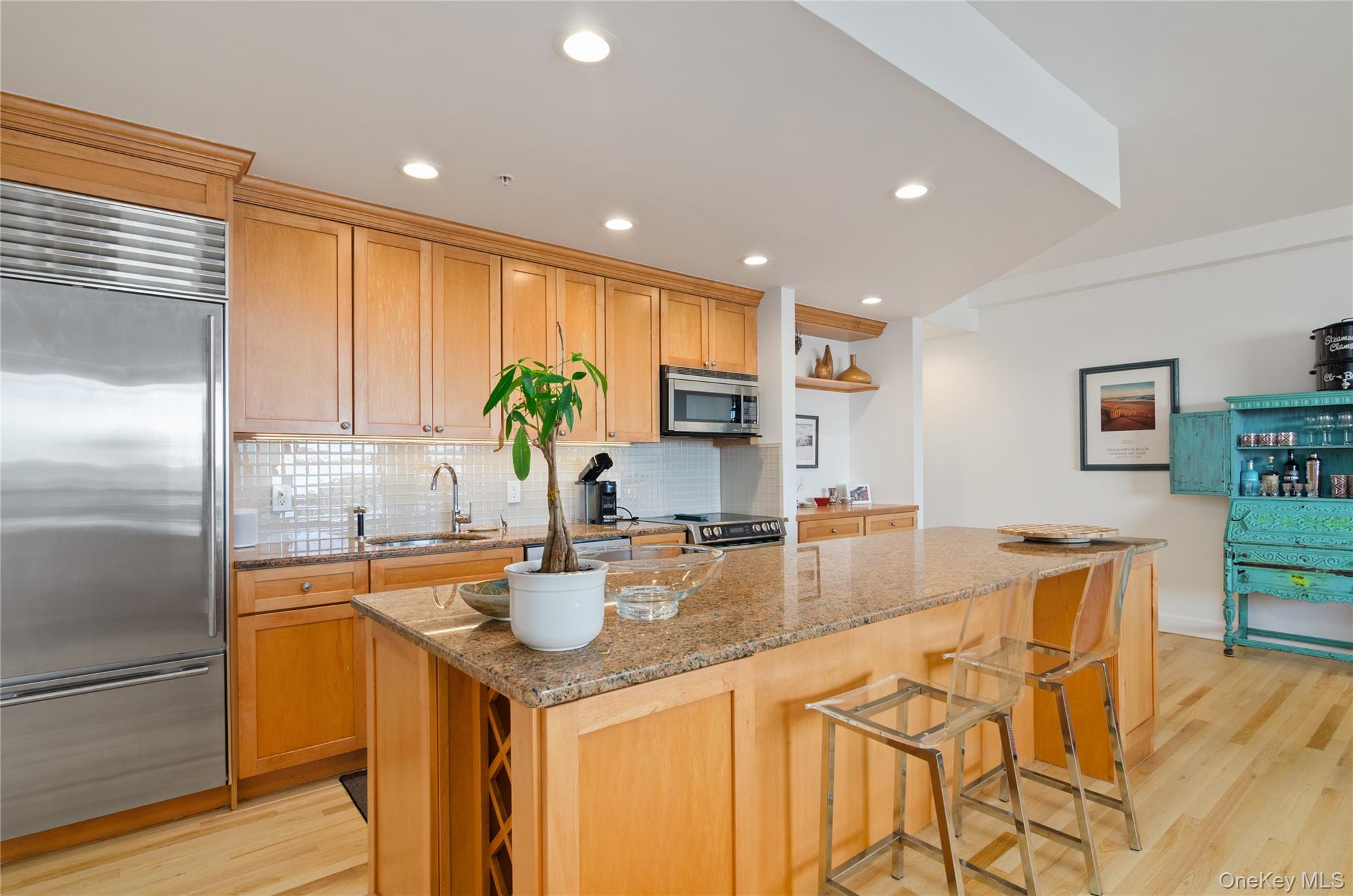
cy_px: 448
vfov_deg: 67.1
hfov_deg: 90.1
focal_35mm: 18
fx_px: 675
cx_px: 676
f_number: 8
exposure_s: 1/1.25
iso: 200
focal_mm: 12
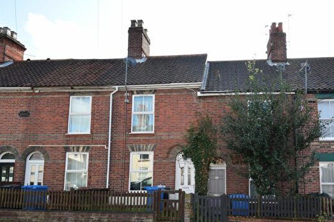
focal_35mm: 32
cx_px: 204
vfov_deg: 40.8
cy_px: 139
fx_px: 297
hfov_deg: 58.2
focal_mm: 16
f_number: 8
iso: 320
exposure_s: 1/250
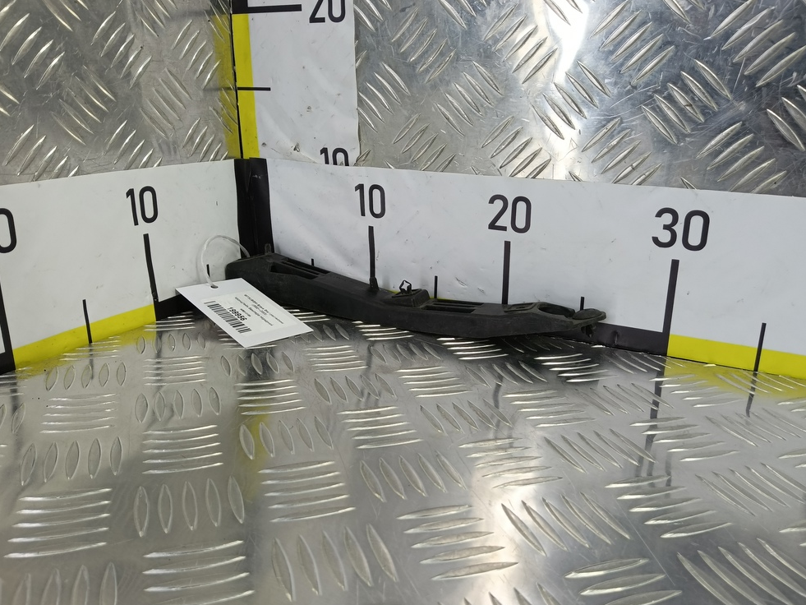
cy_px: 302
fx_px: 559
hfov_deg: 71.6
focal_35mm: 24
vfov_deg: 56.8
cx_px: 406
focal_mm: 4.11
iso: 105
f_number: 1.6
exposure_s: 1/50
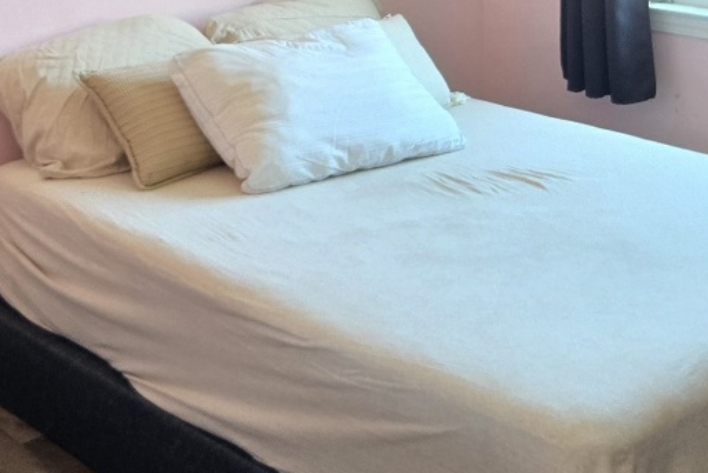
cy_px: -30
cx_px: 350
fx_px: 1318
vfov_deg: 19.6
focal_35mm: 67
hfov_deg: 30.1
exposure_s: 1/120
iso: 400
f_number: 1.8
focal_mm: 5.4
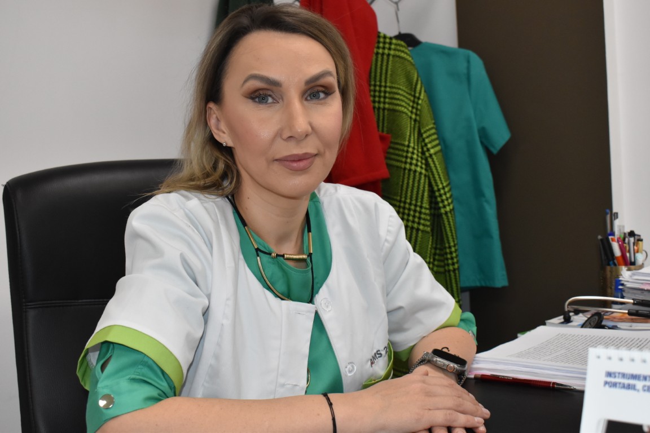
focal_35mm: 44
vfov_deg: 30.8
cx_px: 325
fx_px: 785
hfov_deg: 45.0
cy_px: 216
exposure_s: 1/200
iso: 1600
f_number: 5.6
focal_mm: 29
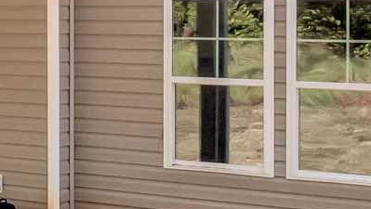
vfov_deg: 9.4
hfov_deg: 14.5
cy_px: 36
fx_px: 1270
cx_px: -306
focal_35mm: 129
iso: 320
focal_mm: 16
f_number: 9
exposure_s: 1/500
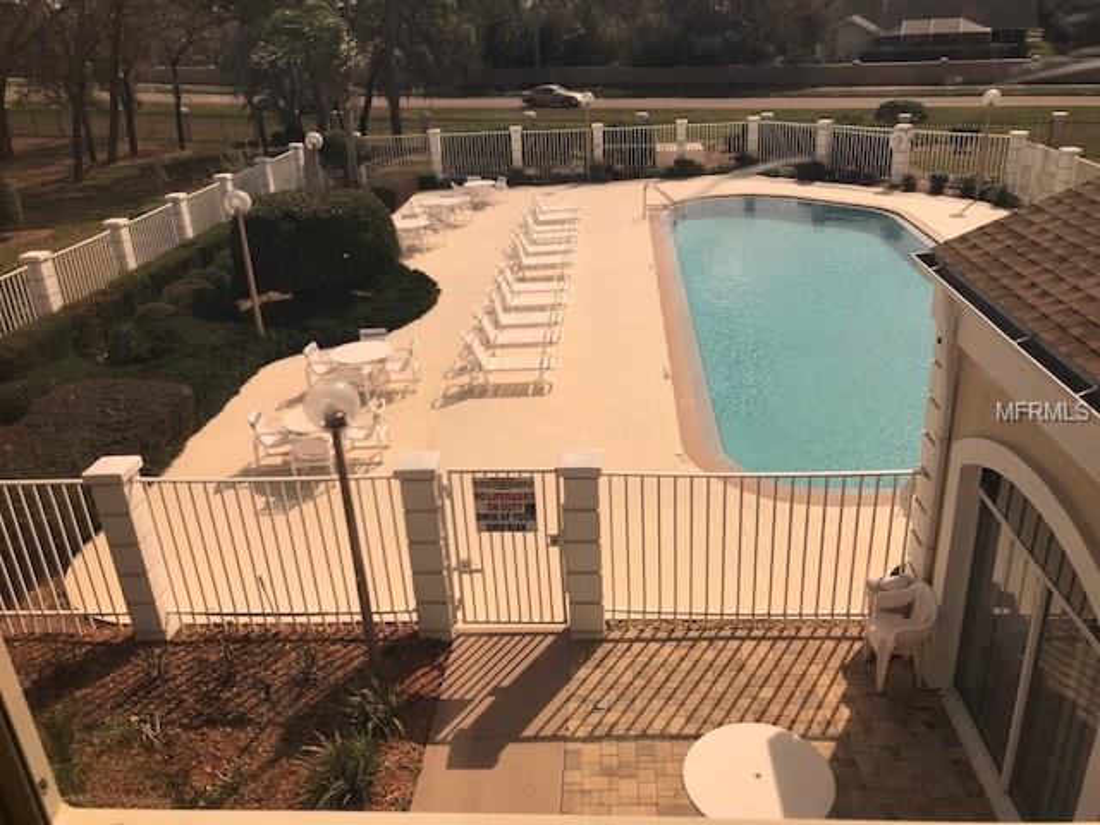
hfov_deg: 63.4
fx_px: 890
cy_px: 412
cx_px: 550
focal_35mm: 28
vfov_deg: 49.7
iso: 20
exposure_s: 1/504
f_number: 1.8
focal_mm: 3.99
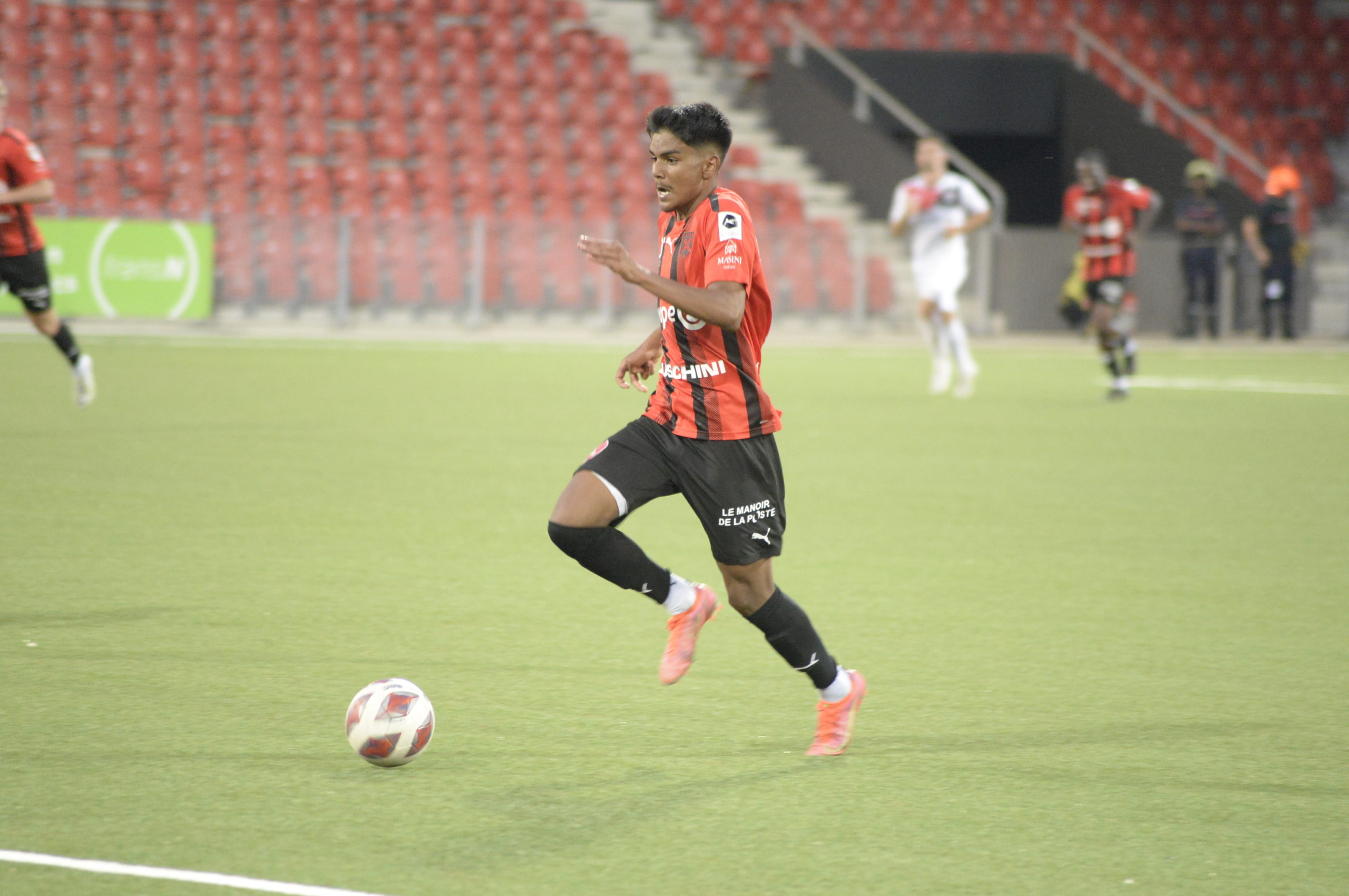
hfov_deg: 7.9
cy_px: 448
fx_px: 9732
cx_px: 674
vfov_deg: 5.3
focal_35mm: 260
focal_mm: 260
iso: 10000
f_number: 5
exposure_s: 1/400
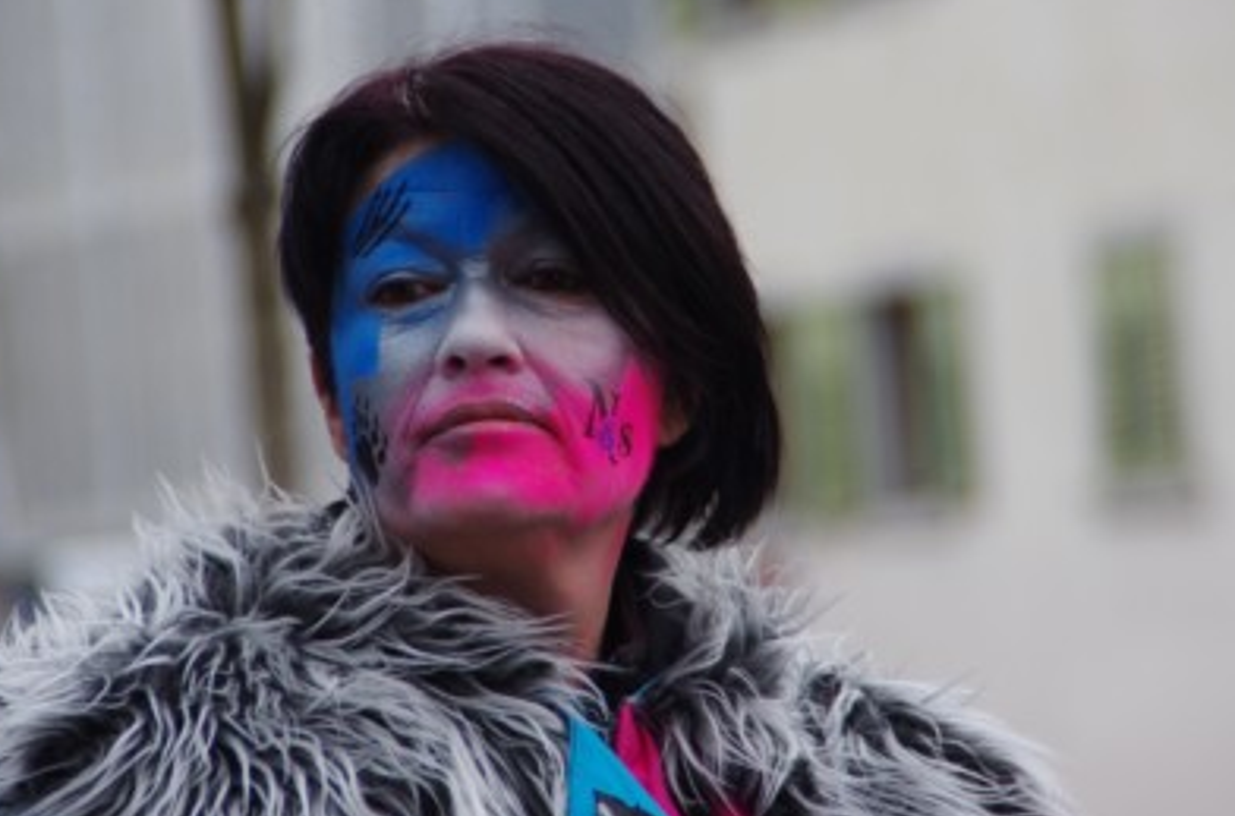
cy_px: 351
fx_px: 13102
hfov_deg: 5.4
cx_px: 589
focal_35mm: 383
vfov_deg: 3.6
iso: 400
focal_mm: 200
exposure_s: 1/250
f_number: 6.3
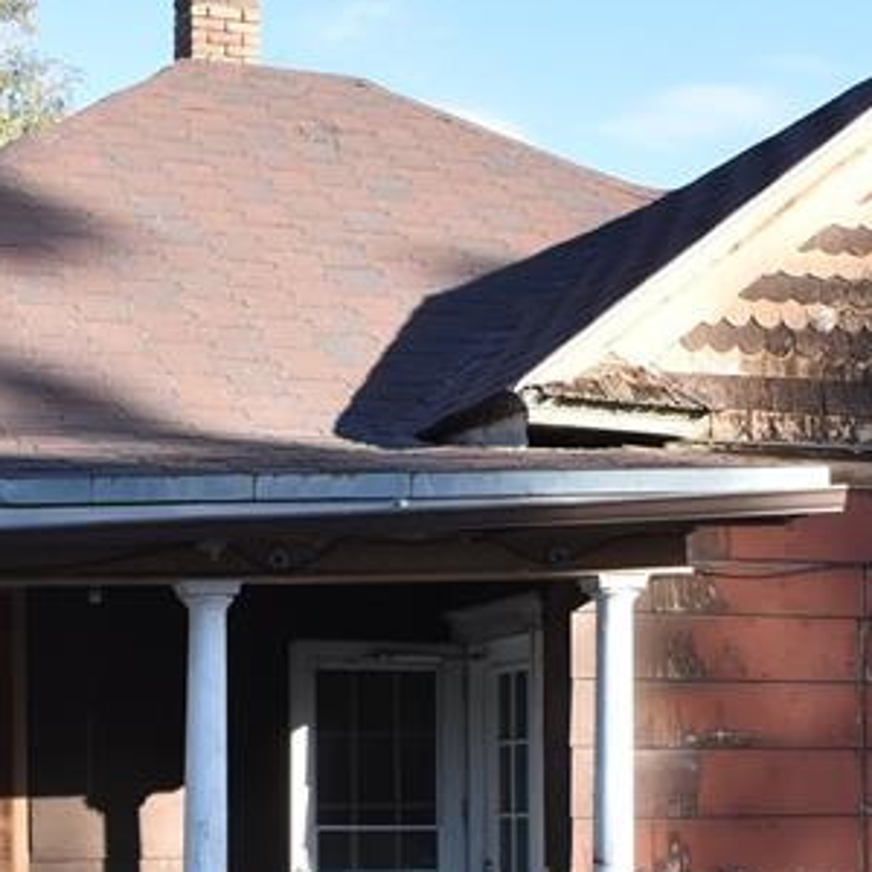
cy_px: 878
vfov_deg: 19.4
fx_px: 2479
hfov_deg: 19.9
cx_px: 366
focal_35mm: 87
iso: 800
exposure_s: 1/400
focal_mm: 20
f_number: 10
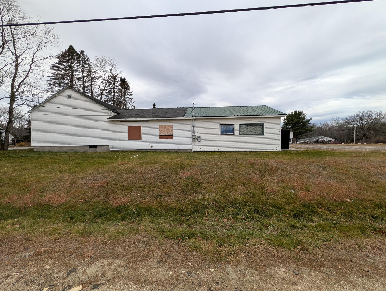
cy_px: 146
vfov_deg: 94.6
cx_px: 193
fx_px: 134
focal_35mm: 12
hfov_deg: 110.5
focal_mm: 2.02
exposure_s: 1/723
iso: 48
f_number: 1.7
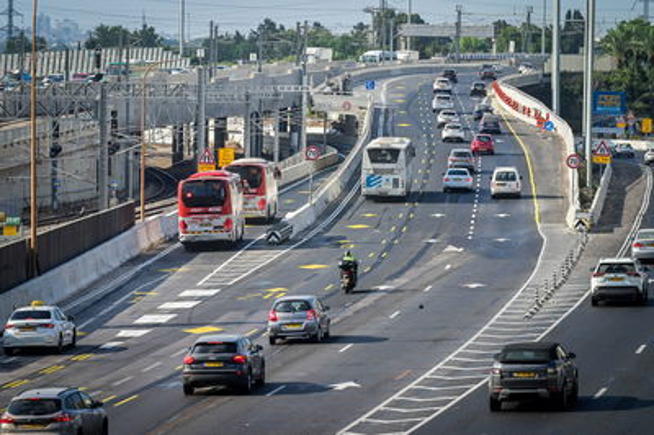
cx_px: 327
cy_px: 218
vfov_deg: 6.9
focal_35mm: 200
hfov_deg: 10.3
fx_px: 3630
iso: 320
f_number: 16
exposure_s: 1/100
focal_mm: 200
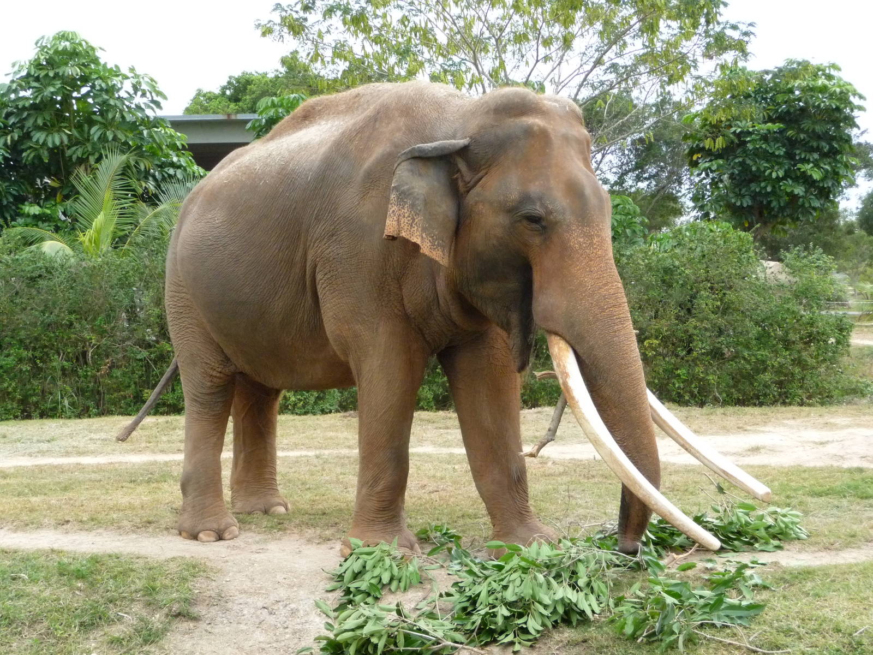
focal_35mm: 77
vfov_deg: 19.1
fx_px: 1942
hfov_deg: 25.3
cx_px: 436
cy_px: 328
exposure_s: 1/400
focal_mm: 13.1
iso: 400
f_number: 4.6
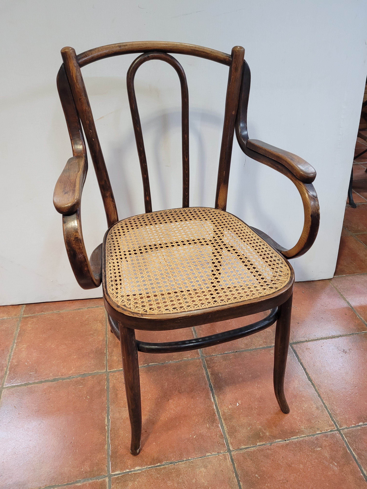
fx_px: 368
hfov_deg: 53.1
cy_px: 244
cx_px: 184
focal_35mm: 26
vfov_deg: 67.3
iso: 400
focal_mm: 5.4
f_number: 1.8
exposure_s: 1/50
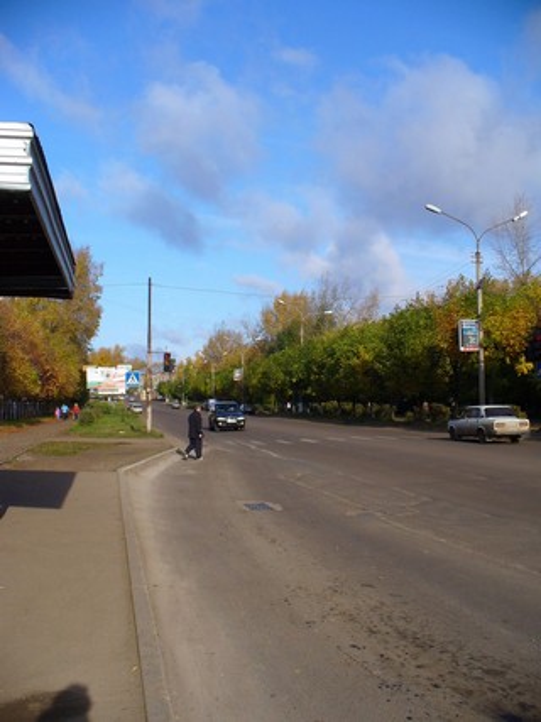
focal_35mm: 37
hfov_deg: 38.6
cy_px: 361
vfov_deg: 50.2
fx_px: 771
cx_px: 270
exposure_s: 1/400
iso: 100
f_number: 5.6
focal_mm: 6.1
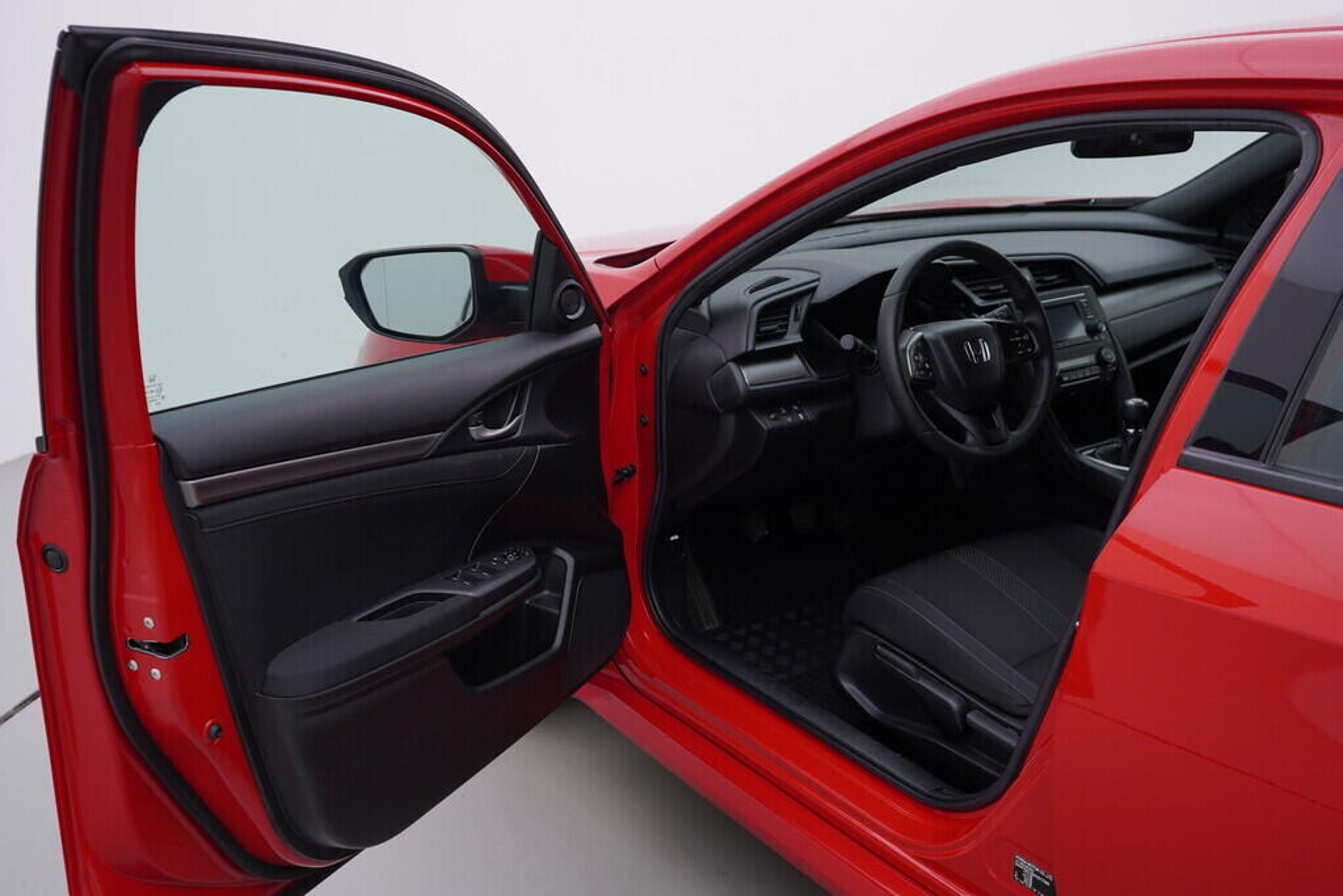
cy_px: 448
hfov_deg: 53.1
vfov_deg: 36.9
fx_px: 1343
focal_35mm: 36
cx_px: 672
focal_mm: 24
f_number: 4
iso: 125
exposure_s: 1/80
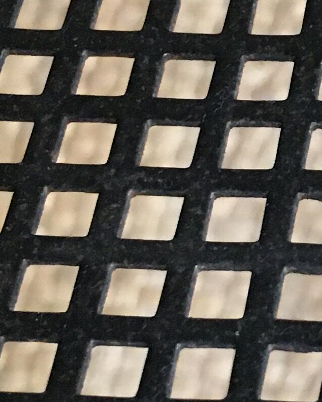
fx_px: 1716
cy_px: 124
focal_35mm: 144
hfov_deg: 10.1
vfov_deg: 13.4
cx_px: 604
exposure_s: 1/25
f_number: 2.2
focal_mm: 4.15
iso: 250
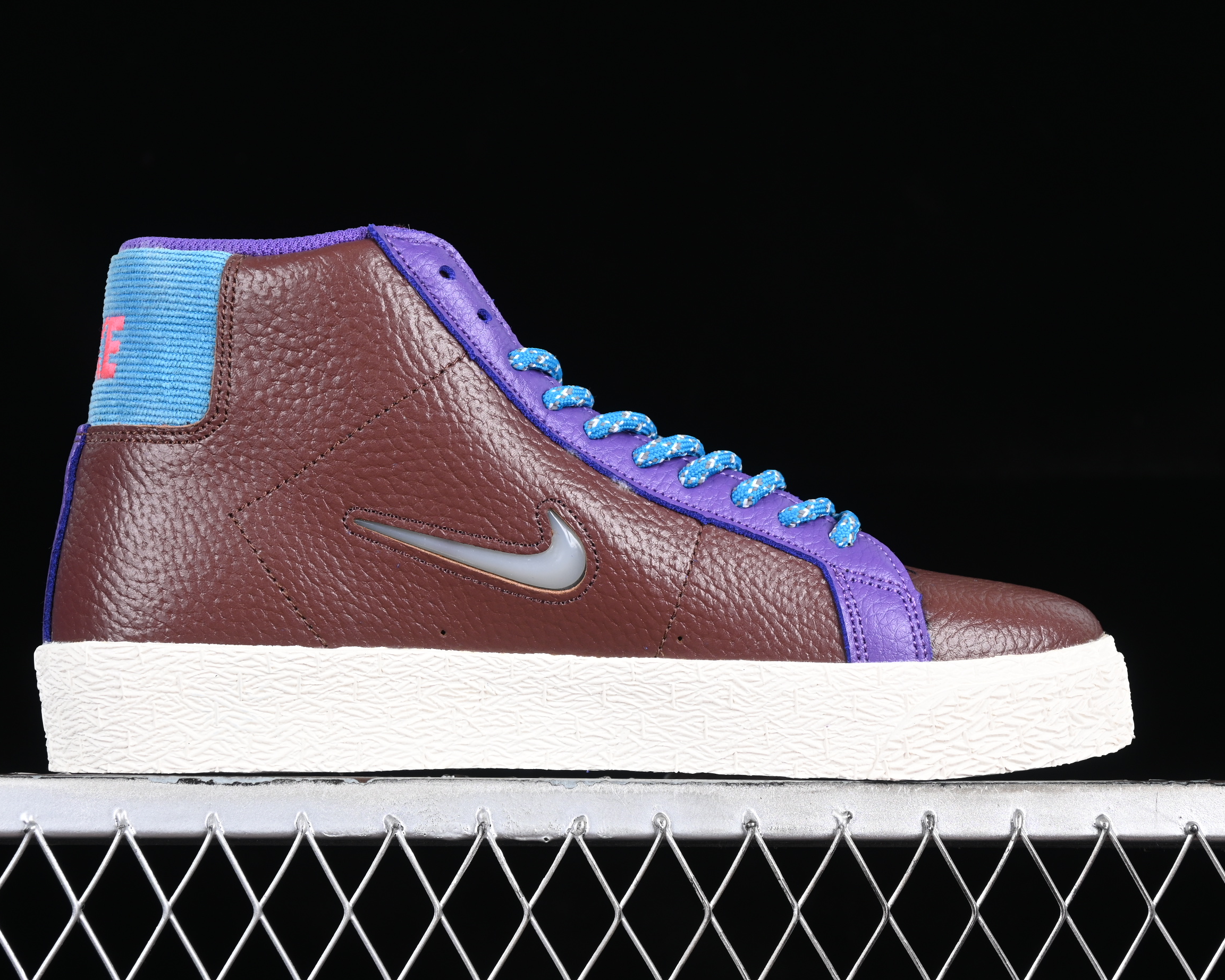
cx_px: 581
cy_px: 488
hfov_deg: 22.5
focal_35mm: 85
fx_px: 3082
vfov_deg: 18.1
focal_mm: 50
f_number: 6.3
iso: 160
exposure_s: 1/60
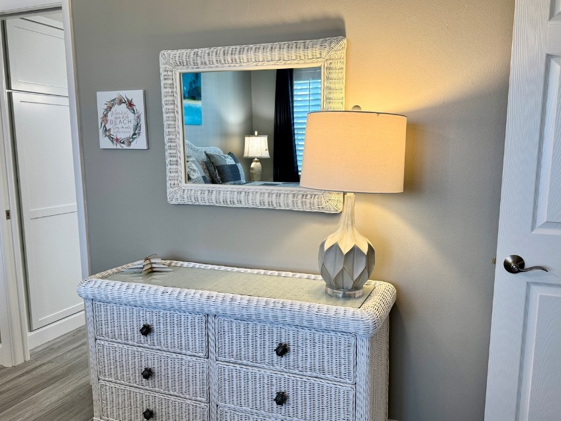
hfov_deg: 61.6
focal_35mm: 29
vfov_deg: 48.2
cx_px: 291
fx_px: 470
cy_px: 220
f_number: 1.78
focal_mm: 6.76
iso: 100
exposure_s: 1/120
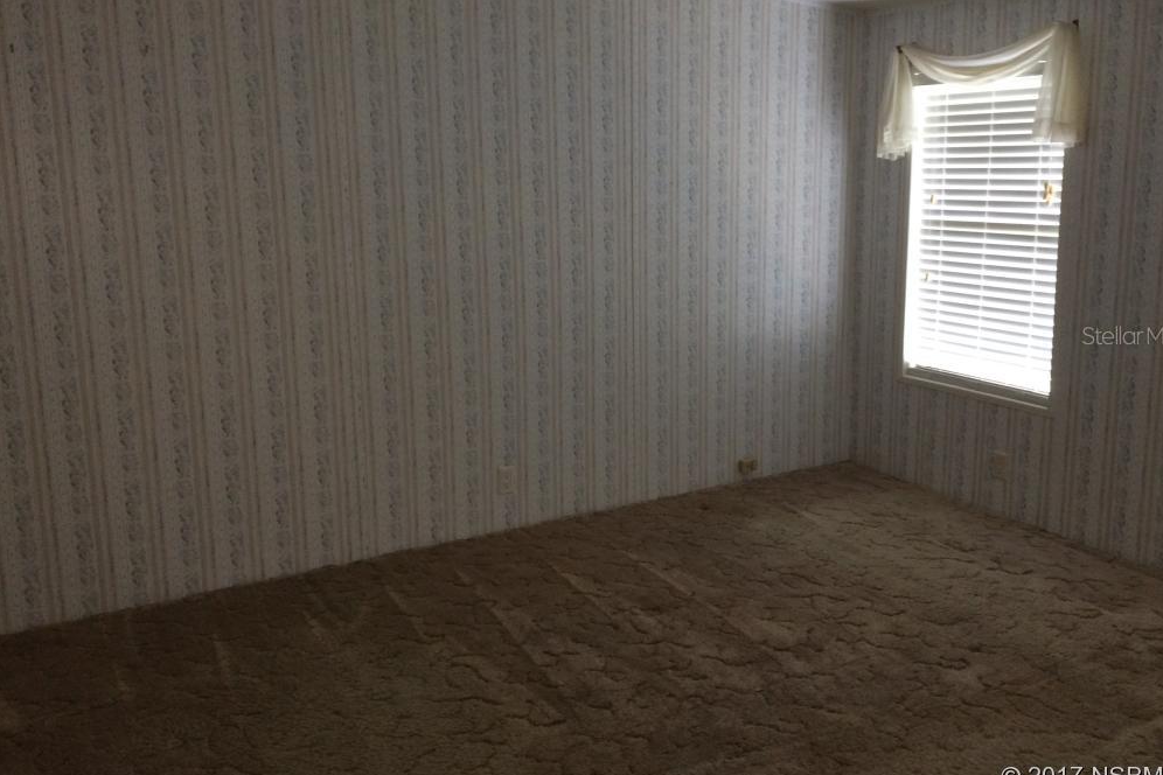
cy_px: 335
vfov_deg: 42.2
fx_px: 1001
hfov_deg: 60.3
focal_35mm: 31
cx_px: 594
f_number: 2.2
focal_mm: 4.15
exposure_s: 1/30
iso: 160
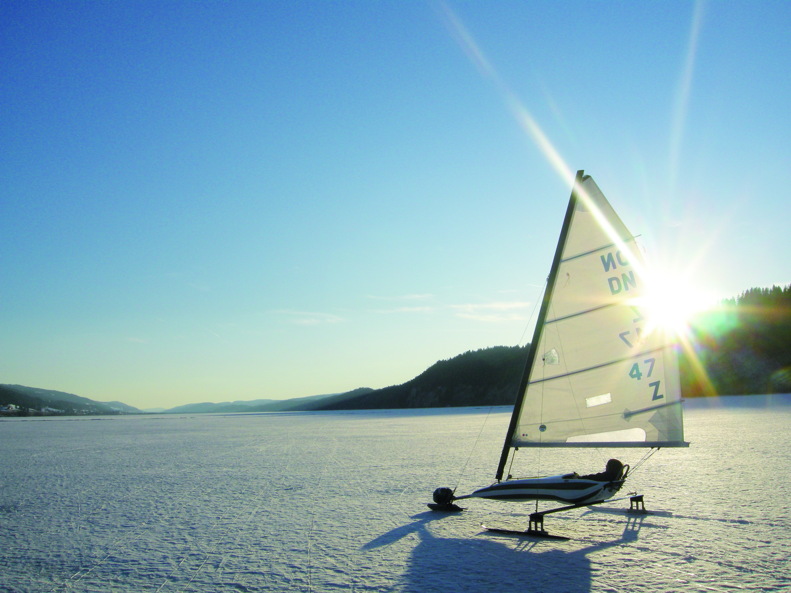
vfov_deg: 39.7
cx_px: 396
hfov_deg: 51.4
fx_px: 823
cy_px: 296
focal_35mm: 36
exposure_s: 1/344
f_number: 6.8
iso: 64
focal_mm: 7.5
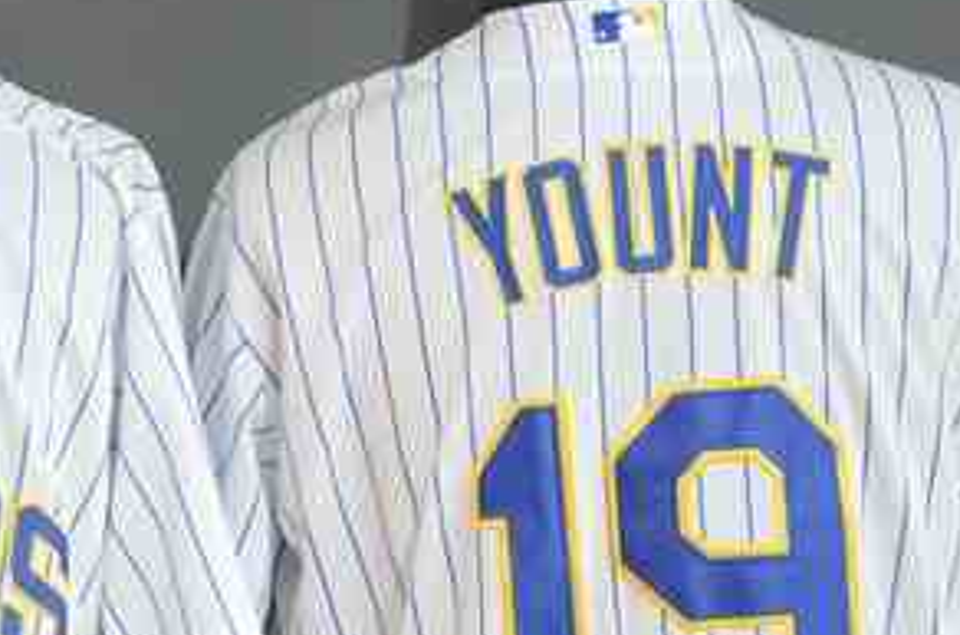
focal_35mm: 214
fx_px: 5691
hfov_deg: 9.6
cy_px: 665
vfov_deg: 6.4
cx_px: 128
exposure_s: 1/20
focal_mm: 52
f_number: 4.8
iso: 4000
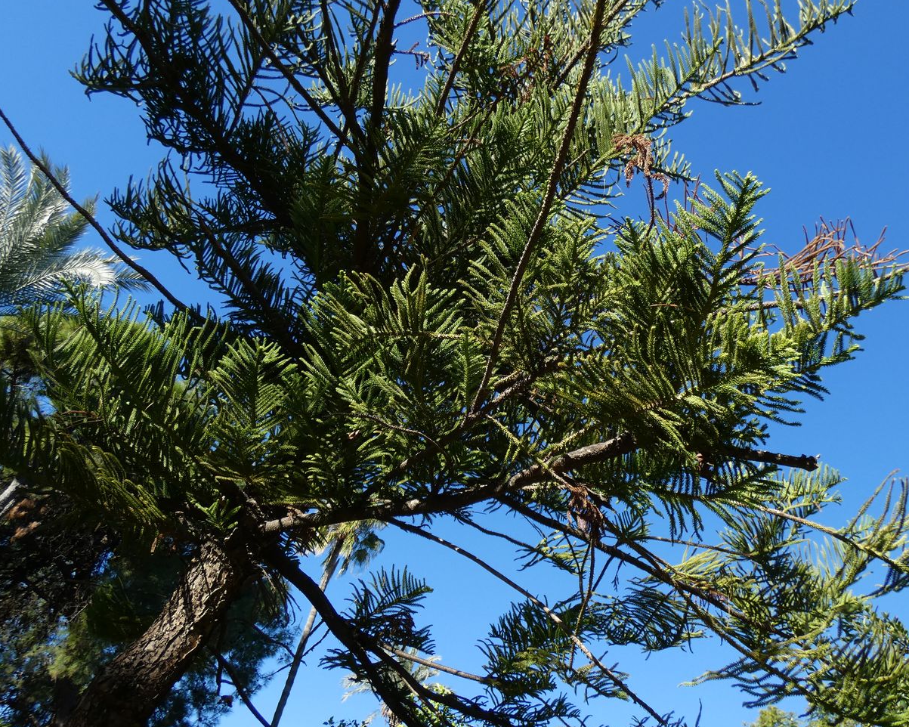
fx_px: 672
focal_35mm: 25
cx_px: 478
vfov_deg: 56.7
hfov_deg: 68.1
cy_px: 391
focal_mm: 3.9
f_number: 2.9
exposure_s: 1/640
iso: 80
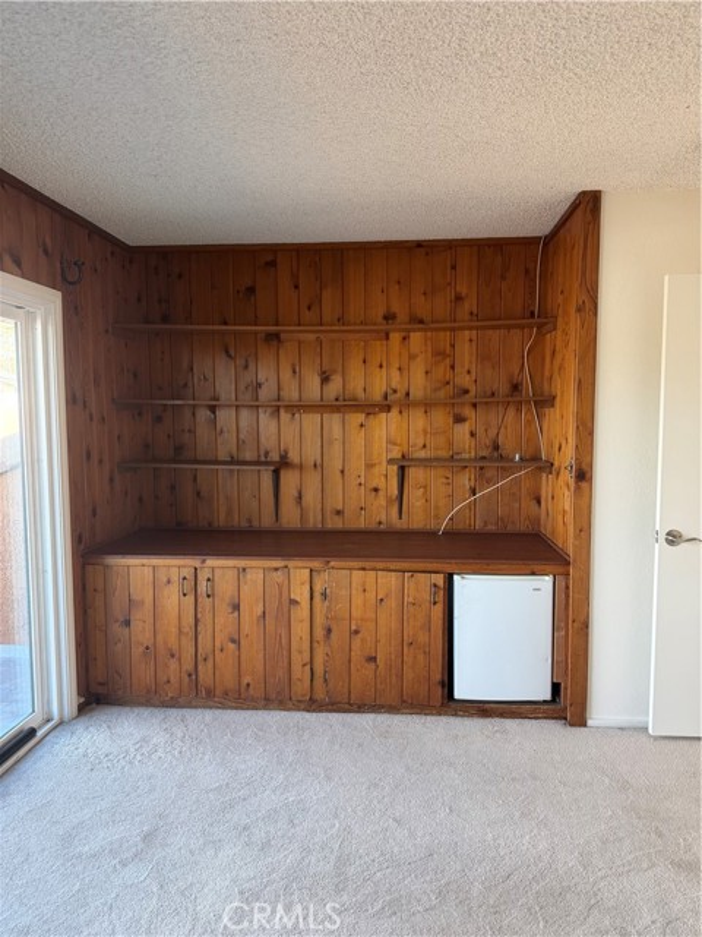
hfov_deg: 56.8
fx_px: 649
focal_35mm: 24
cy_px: 468
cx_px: 351
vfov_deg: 71.6
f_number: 1.78
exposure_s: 1/121
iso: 160
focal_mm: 6.76
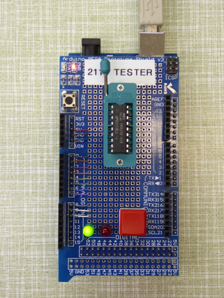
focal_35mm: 61
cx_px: 112
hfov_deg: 24.0
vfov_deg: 31.7
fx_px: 526
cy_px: 149
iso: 250
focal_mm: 10.9
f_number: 4.3
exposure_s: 1/60
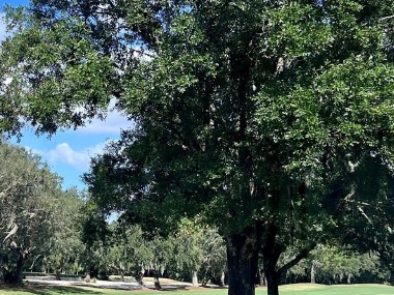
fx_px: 797
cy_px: 142
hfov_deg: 25.8
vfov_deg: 21.0
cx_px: -34
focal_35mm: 70
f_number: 1.5
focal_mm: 5.7
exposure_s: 1/1224
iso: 50
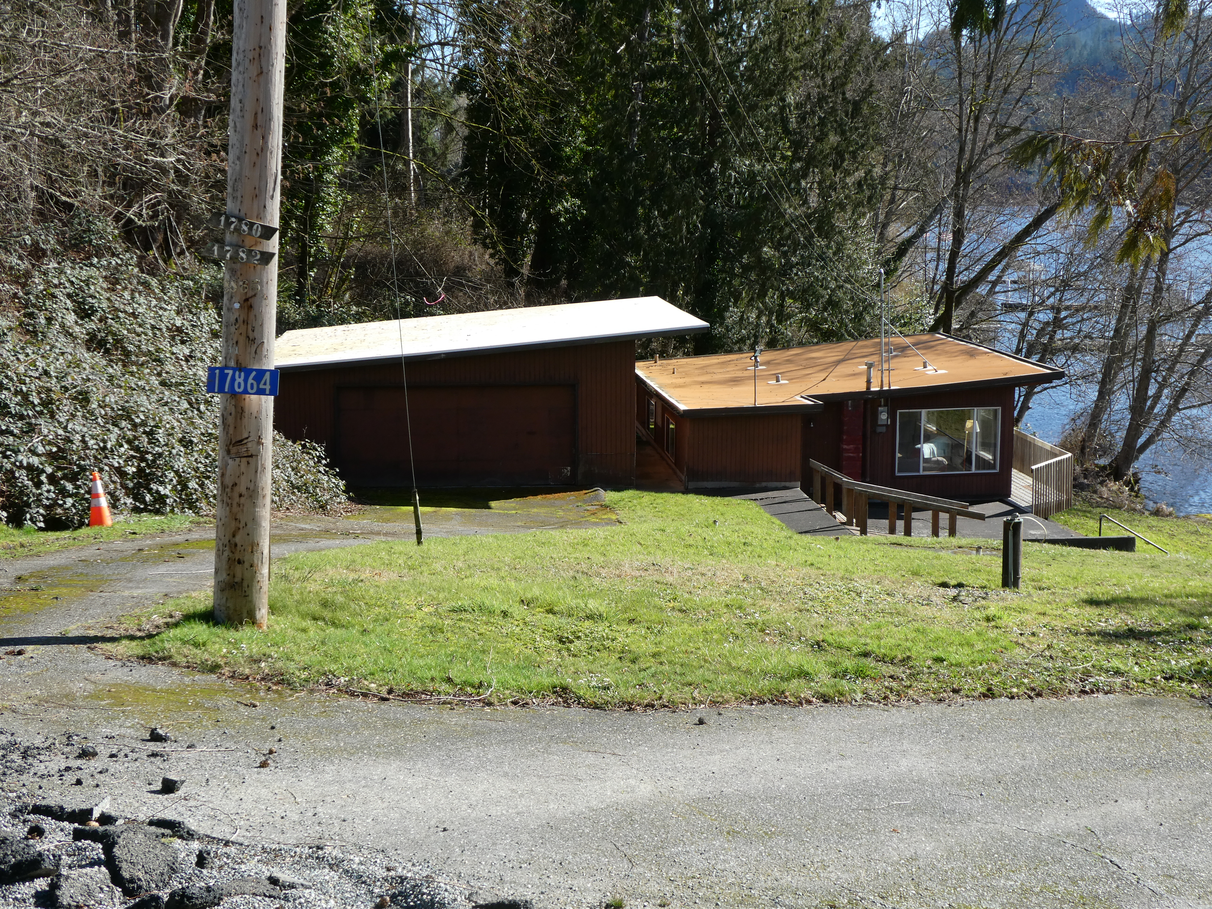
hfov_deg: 38.2
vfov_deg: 29.1
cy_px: 454
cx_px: 606
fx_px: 1751
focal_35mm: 50
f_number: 4.1
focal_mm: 9
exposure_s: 1/320
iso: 80
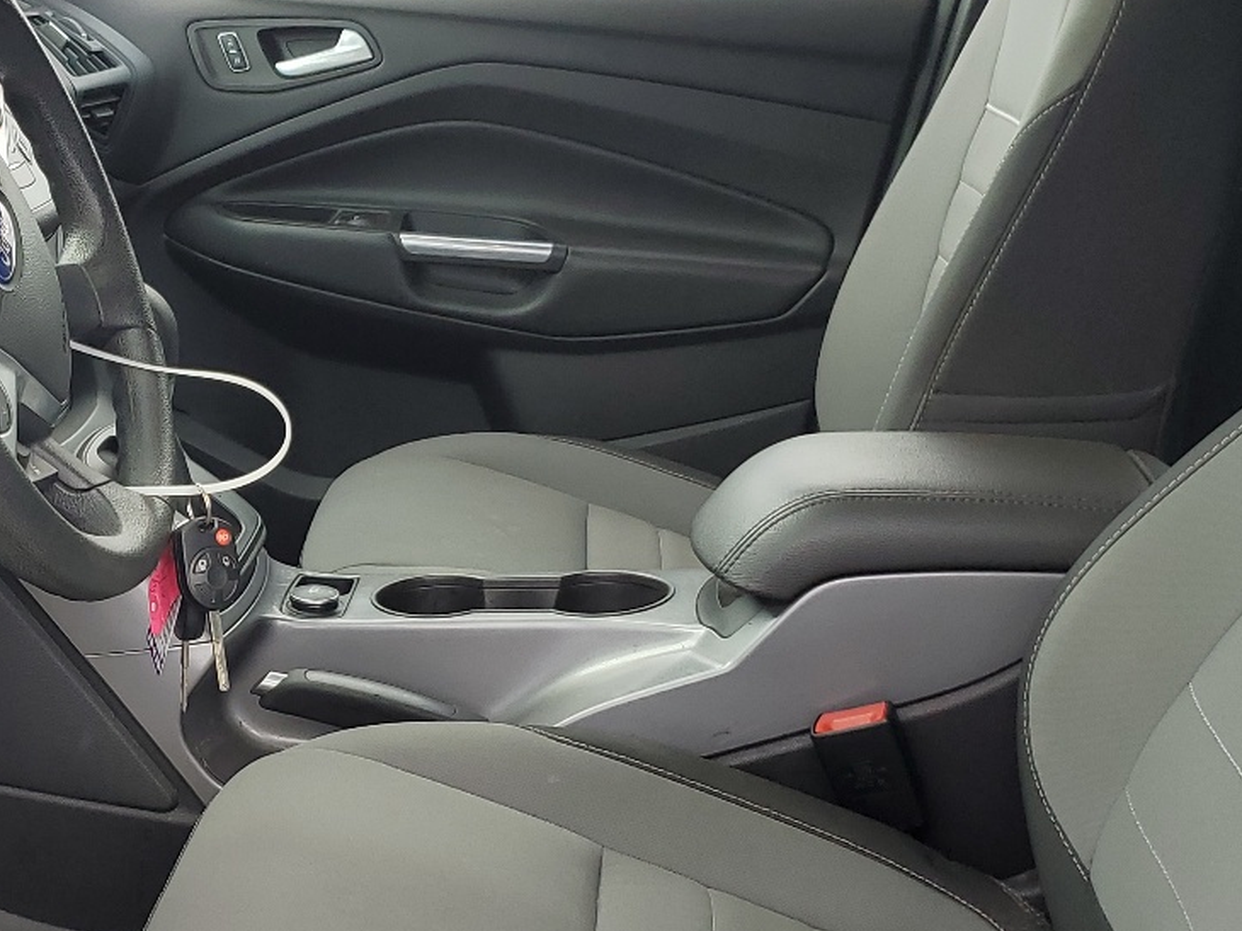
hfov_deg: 32.4
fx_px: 2044
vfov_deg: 25.6
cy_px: 589
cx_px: 167
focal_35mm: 57
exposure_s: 1/357
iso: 50
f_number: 1.5
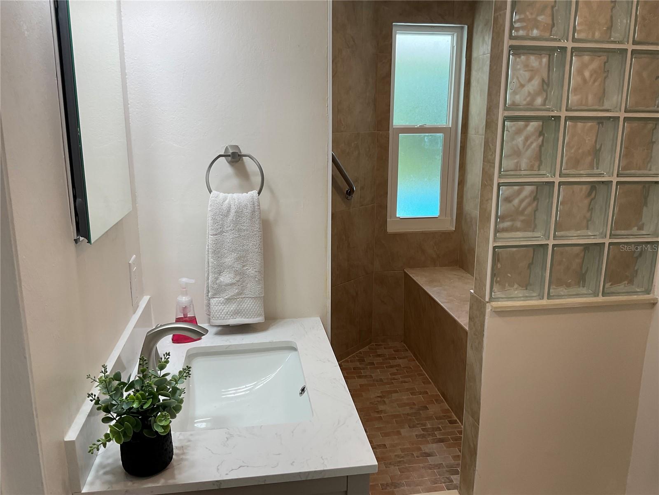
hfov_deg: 61.7
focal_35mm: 29
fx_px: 552
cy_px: 248
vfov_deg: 48.2
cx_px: 330
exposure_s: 1/120
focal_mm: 3
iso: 32
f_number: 1.8
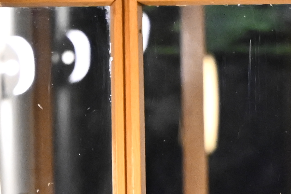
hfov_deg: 1.6
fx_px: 10560
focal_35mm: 1307
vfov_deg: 1.0
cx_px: 496
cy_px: 528
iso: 4000
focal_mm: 145
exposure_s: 1/160
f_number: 2.8
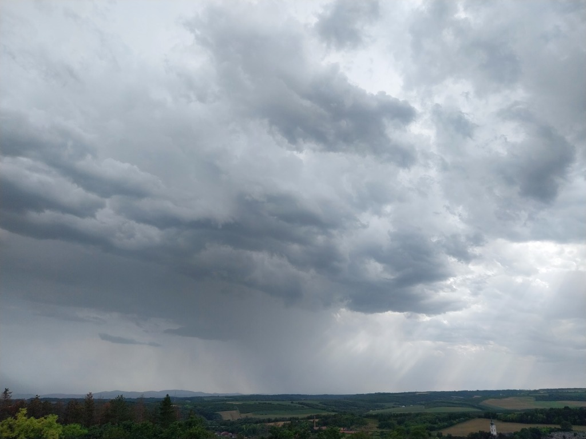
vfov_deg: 53.1
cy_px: 220
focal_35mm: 26
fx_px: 440
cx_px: 293
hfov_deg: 67.3
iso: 25
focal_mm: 4
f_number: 1.8
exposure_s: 1/672
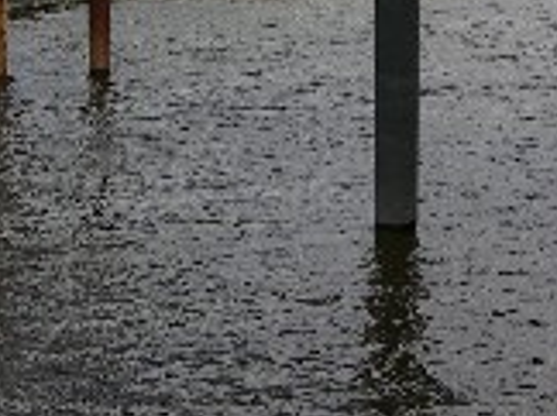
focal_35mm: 127
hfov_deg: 15.5
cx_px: 342
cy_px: -223
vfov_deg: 11.2
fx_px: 2041
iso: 50
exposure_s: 1/137
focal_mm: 8.9
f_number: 8
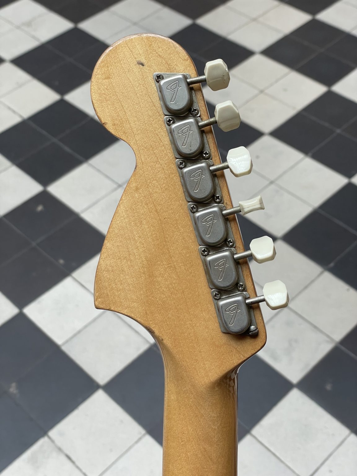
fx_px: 715
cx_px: 178
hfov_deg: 28.0
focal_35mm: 52
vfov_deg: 36.8
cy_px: 238
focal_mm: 6
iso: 125
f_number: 2
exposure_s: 1/100
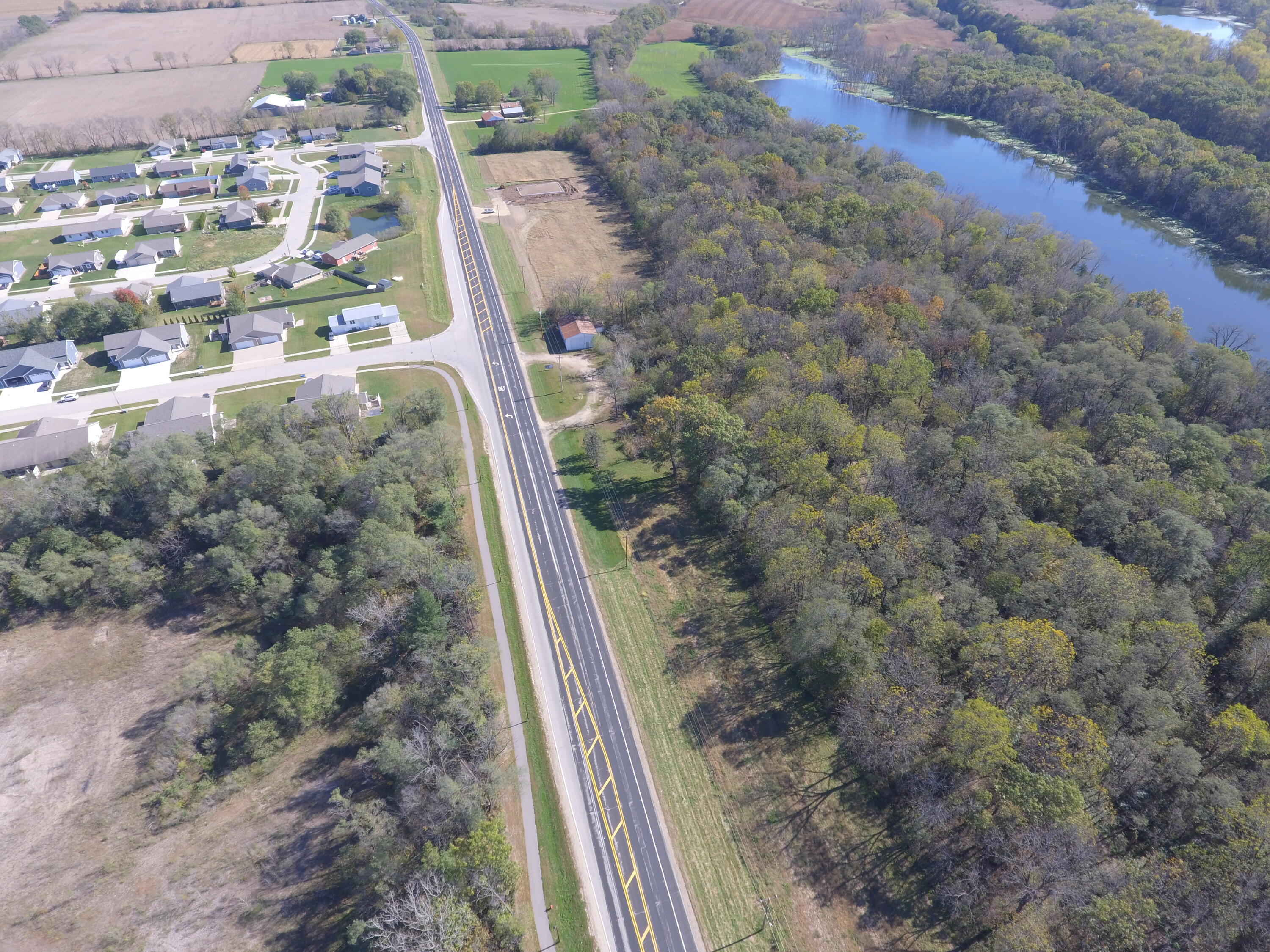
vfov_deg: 66.0
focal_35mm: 20
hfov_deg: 81.7
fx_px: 734
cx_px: 635
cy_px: 476
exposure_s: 1/351
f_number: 2.8
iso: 100
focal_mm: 3.61
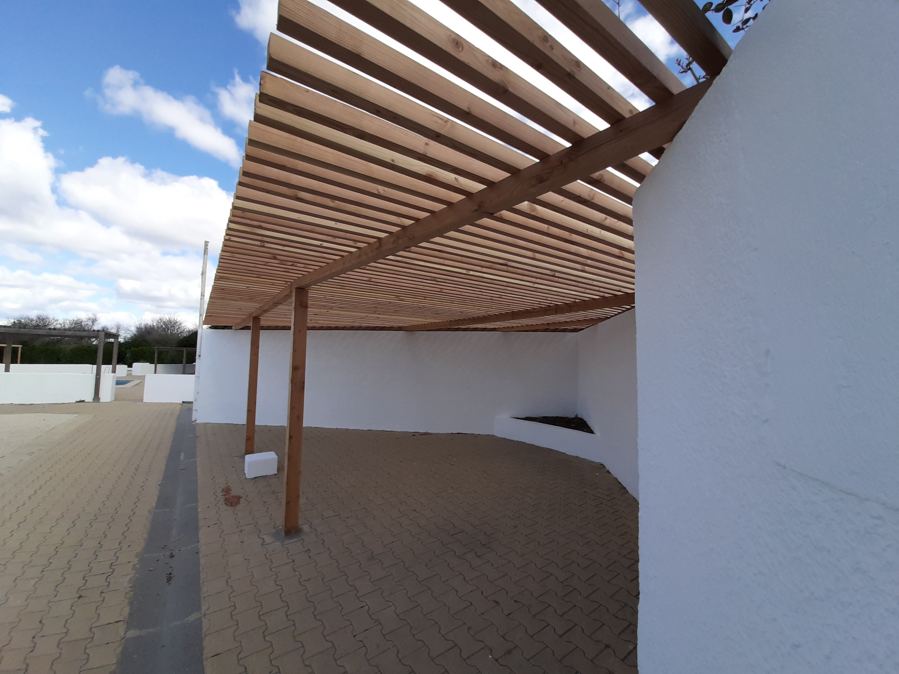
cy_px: 337
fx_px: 338
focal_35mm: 13
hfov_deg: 106.2
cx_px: 450
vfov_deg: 89.9
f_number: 2.2
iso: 40
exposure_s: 1/705
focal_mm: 1.42
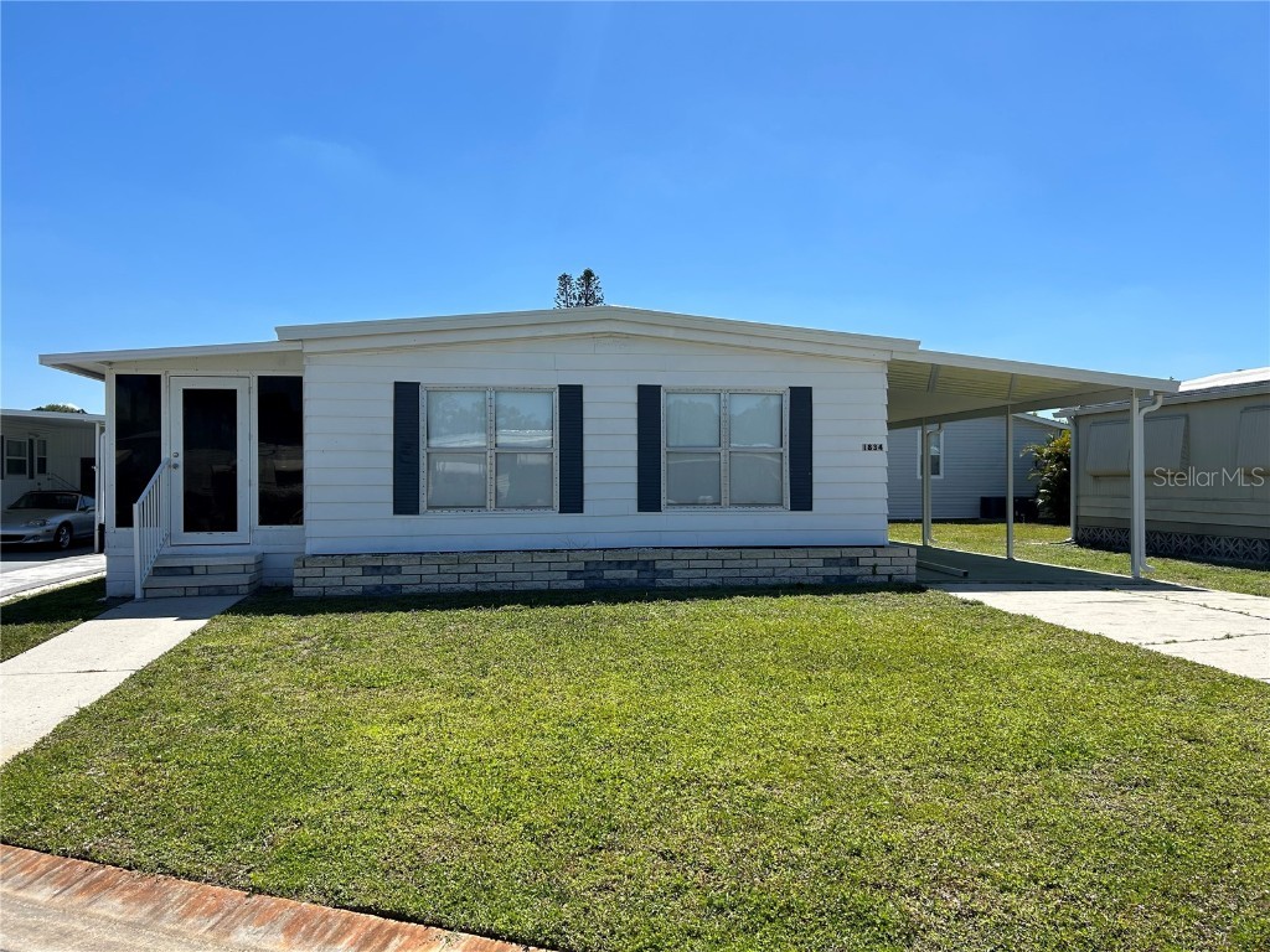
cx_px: 635
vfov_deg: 53.1
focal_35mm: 26
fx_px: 954
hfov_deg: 67.3
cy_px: 476
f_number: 1.5
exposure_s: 1/4630
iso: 50
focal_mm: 5.7
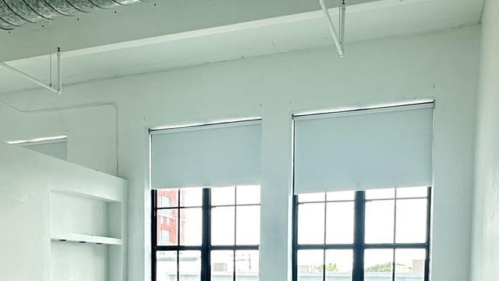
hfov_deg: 54.0
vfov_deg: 29.5
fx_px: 489
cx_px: 244
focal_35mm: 37
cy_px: 291
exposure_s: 1/99
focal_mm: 2.22
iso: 125
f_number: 2.2
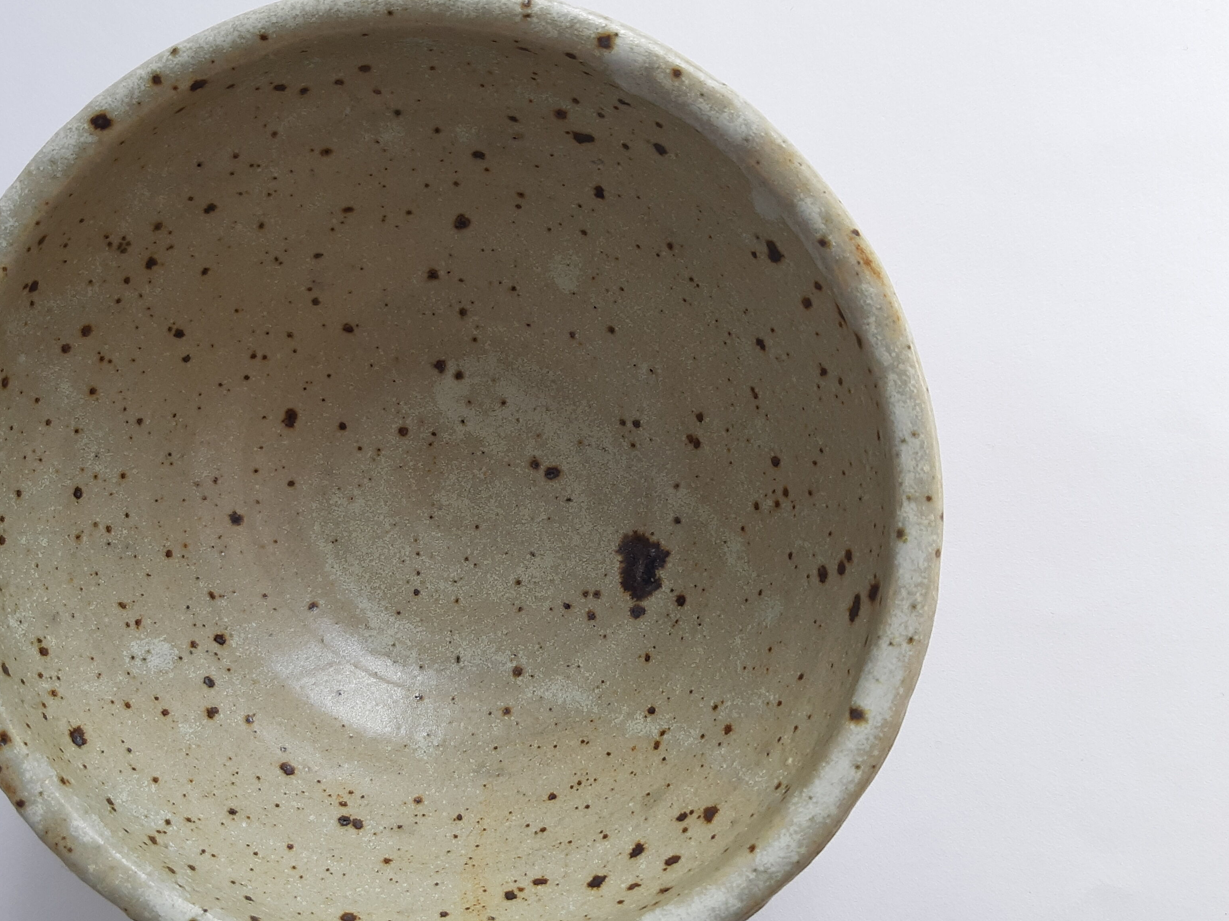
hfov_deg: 47.5
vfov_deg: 36.8
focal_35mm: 39
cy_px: 500
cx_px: 470
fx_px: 1385
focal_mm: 3.93
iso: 40
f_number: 1.7
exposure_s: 1/366
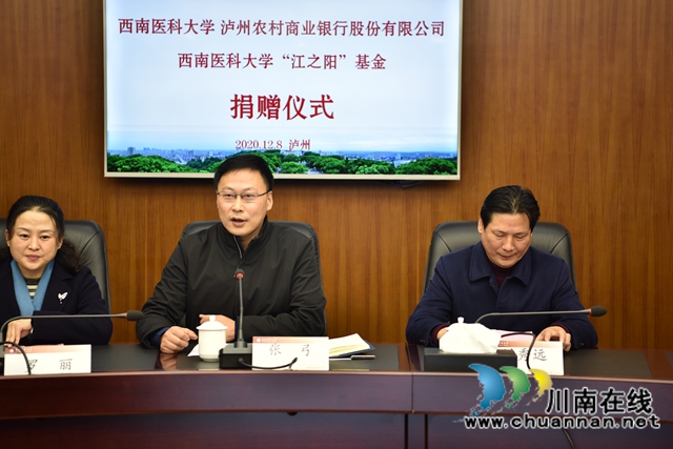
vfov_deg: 19.5
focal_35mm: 70
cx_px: 336
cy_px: 224
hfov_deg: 28.8
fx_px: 1309
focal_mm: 70
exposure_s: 1/100
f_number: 3.2
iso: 400
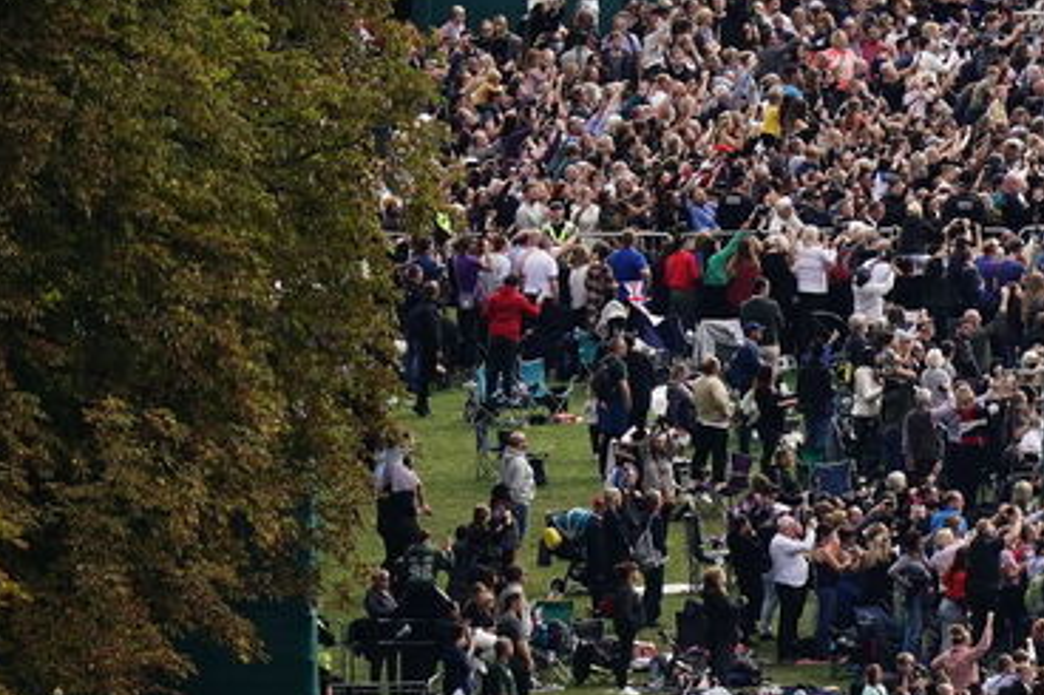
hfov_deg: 1.1
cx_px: 1634
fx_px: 52957
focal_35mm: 1827
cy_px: 528
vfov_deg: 0.8
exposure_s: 1/1000
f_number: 4
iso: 320
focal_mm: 560
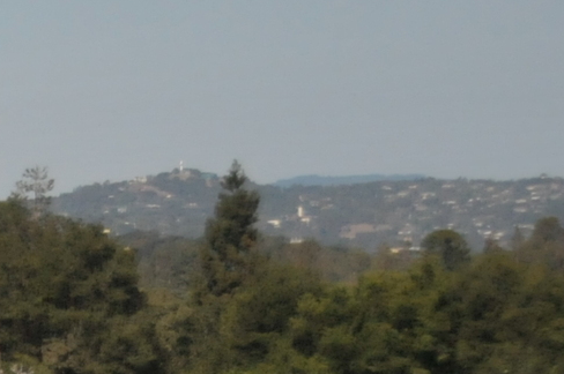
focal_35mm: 292
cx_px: -847
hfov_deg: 6.7
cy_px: 802
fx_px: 4569
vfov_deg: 4.6
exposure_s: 1/5000
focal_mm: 38
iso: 800
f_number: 4.2
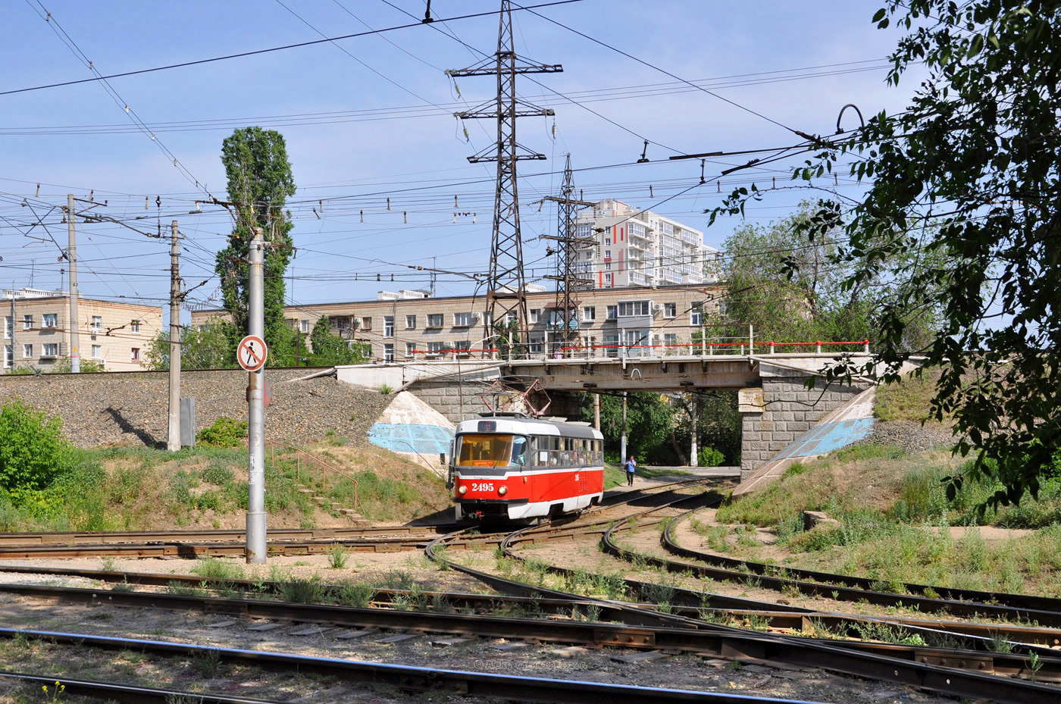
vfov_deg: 35.4
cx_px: 530
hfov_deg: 51.3
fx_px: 1104
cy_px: 352
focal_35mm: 38
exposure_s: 1/500
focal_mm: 25
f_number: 8
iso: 200
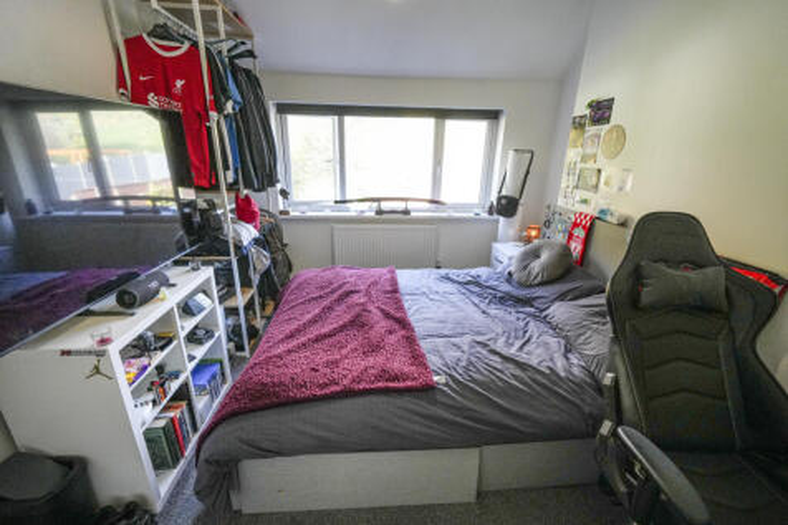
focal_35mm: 15
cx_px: 394
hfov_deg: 100.4
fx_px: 328
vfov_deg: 77.3
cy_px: 262
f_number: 4
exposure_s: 1/160
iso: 1250
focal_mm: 10
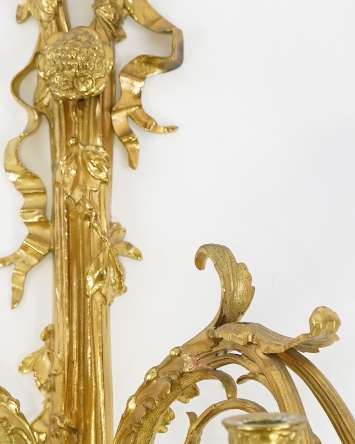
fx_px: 1682
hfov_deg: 12.0
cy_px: 312
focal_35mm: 128
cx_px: 93
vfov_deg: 15.0
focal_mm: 36
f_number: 4.5
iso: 400
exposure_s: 1/60
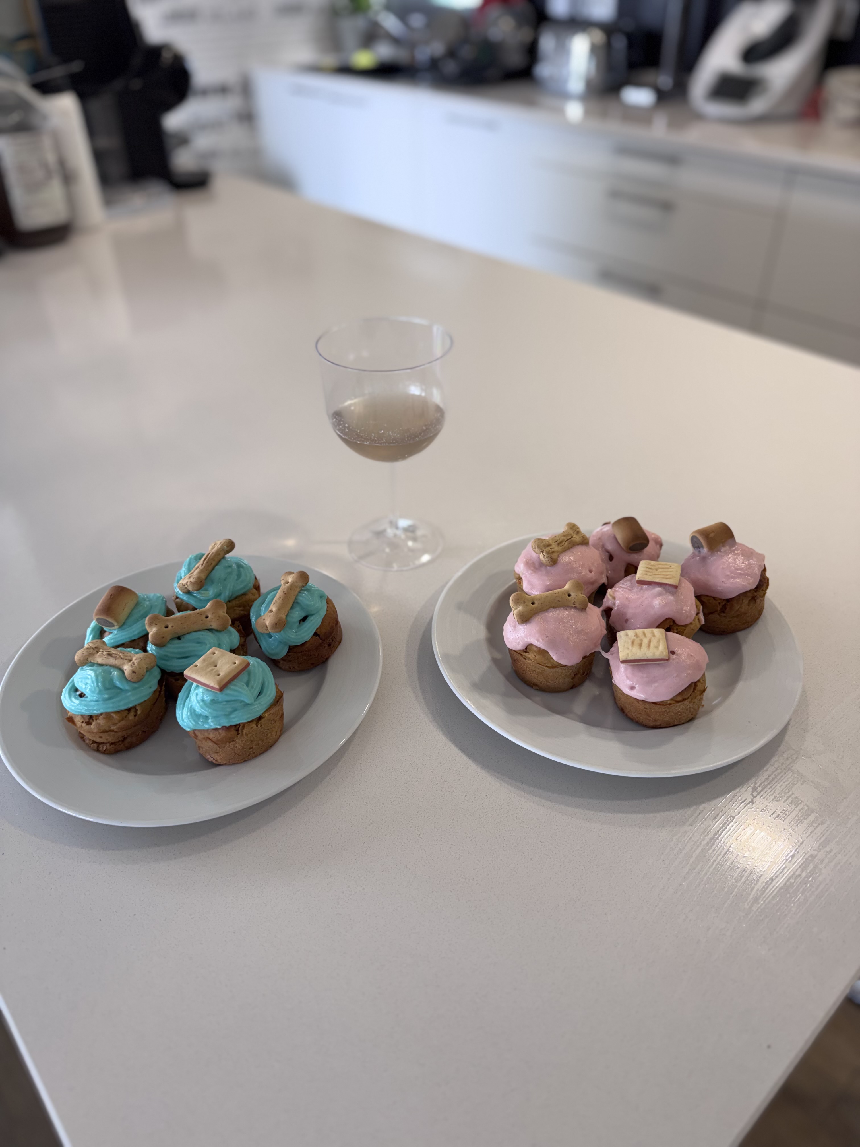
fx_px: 795
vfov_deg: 71.6
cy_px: 574
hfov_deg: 56.8
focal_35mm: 24
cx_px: 430
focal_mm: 6.76
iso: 125
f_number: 1.78
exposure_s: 1/100
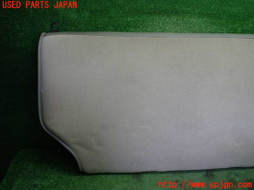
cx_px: 127
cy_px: 95
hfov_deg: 60.0
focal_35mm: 30
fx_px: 220
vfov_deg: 46.8
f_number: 2.3
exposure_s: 1/125
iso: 320
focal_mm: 5.4
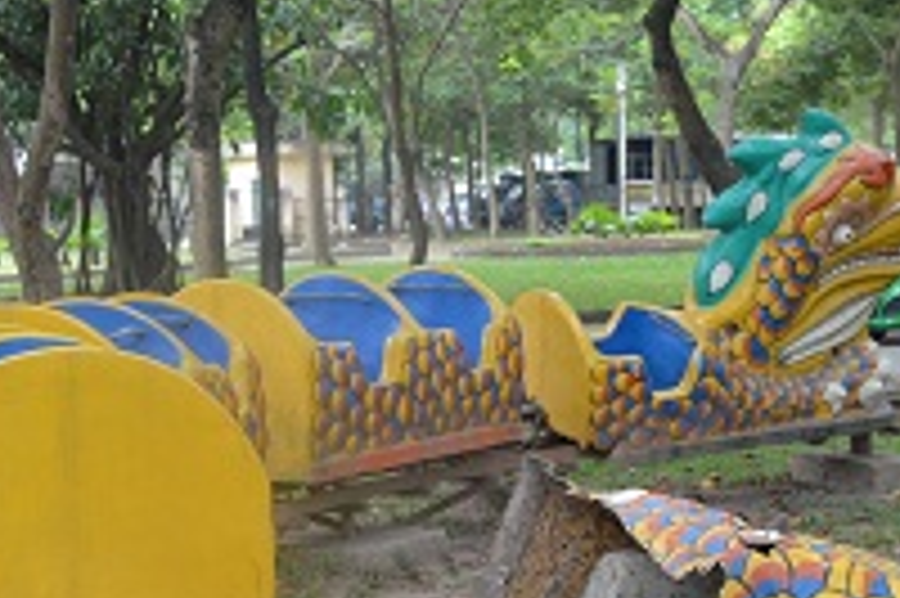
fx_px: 2248
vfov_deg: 14.8
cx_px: 734
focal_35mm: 90
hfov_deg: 22.3
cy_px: 652
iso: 400
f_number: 5.6
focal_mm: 24
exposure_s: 1/125
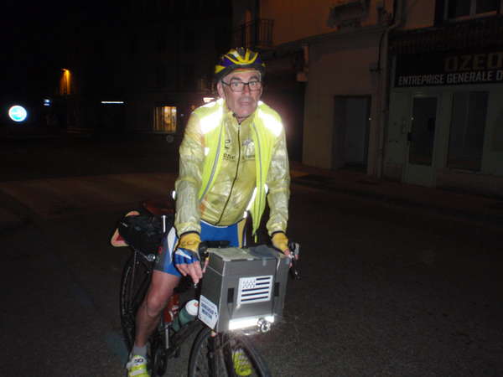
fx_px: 407
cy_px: 188
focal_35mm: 28
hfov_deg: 63.4
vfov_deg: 49.7
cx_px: 252
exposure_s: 1/30
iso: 320
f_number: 3.5
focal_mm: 5
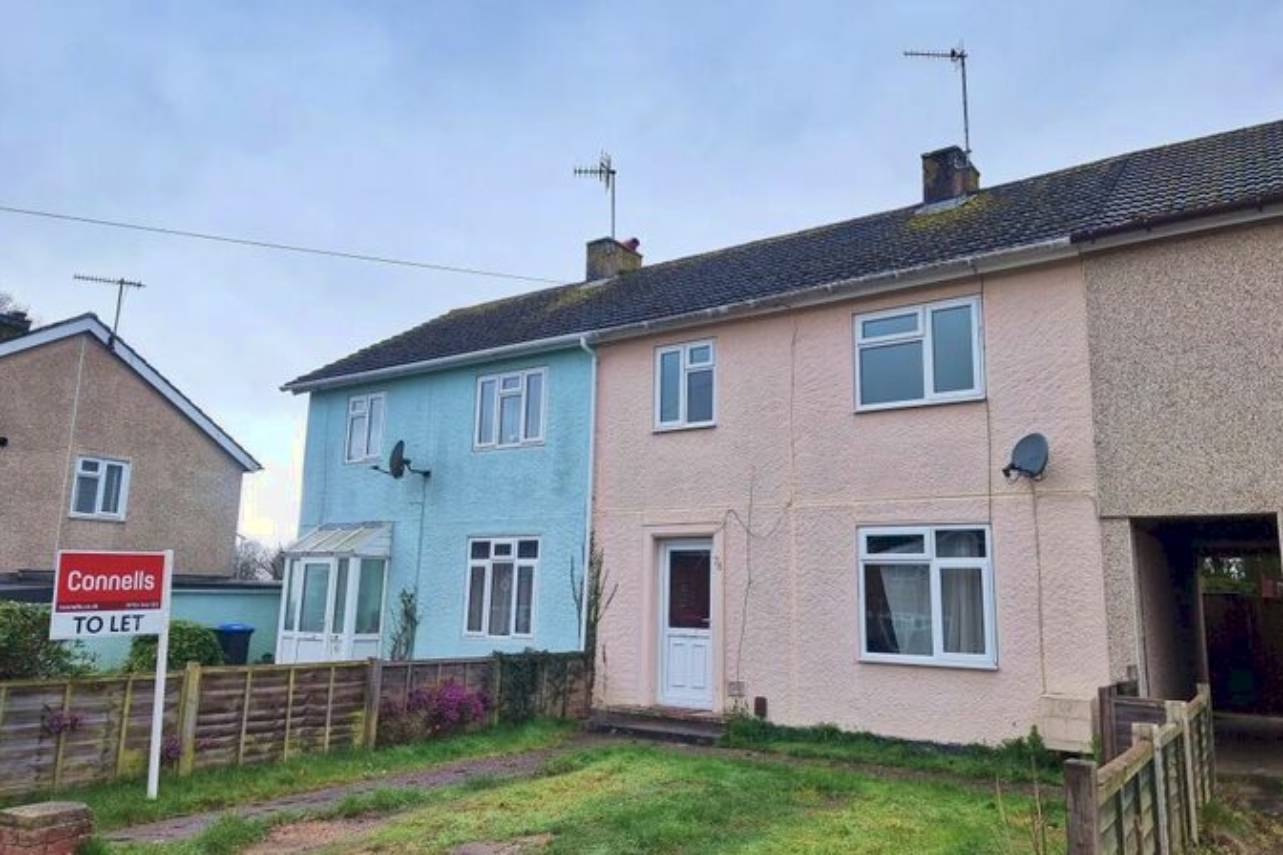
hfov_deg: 69.4
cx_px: 647
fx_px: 927
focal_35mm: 26
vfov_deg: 49.5
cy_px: 440
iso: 50
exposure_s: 1/115
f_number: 1.8
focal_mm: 6.7
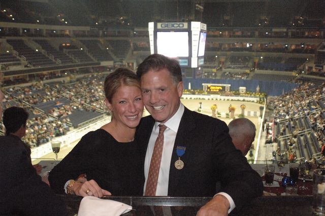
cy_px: 108
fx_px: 379
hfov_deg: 46.5
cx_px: 162
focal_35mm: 42
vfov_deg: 31.8
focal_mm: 28
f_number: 4.5
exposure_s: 1/160
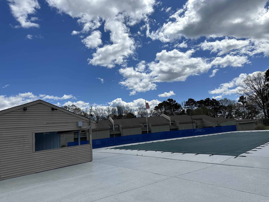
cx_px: 134
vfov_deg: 56.8
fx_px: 187
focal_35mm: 24
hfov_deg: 71.6
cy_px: 101
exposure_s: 1/12048
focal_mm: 6.86
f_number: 1.78
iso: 80
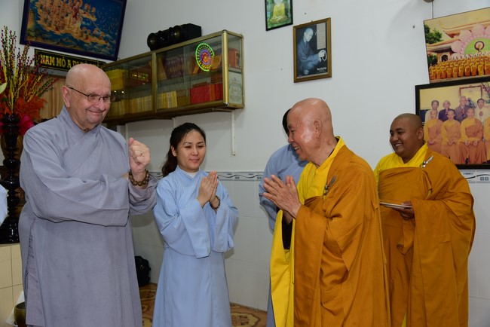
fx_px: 436
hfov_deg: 58.7
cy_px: 164
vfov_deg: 41.2
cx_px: 245
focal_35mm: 32
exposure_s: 1/60
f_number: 5
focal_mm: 32
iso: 400
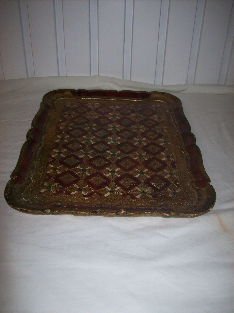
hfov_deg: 39.6
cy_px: 156
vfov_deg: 51.4
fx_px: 325
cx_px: 117
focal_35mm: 36
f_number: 2.7
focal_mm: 6
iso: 80
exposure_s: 1/64
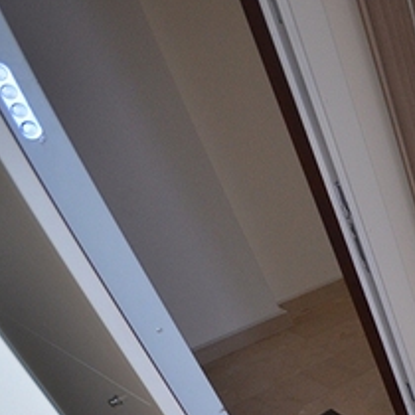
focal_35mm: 44
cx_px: 685
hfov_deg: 24.6
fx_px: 597
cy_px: 374
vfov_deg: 36.0
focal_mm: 10
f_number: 4
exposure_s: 1/60
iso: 800
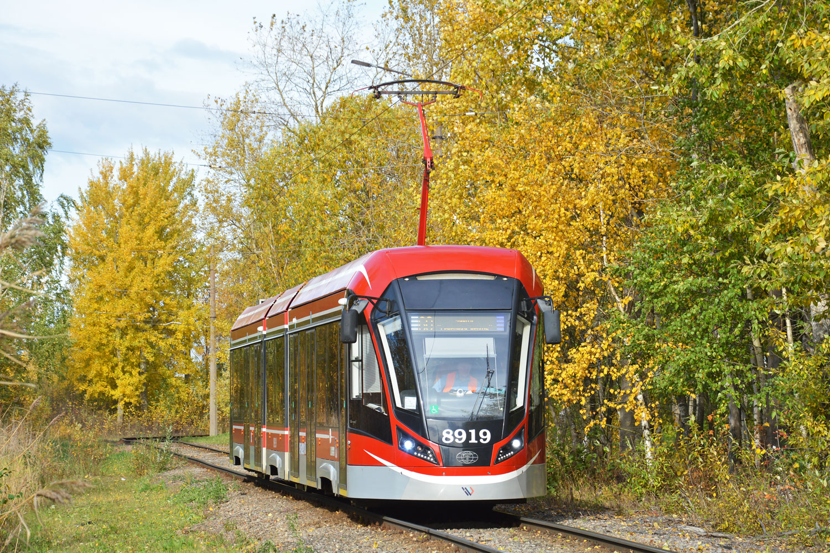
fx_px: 2939
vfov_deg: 10.8
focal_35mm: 128
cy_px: 276
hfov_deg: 16.1
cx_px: 415
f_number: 7.1
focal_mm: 85
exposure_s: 1/320
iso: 200
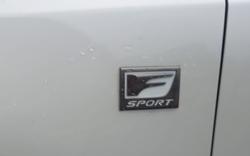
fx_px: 381
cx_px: 81
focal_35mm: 56
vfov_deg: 23.1
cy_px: 97
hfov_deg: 35.9
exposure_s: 1/60
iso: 32
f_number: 2
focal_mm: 4.6
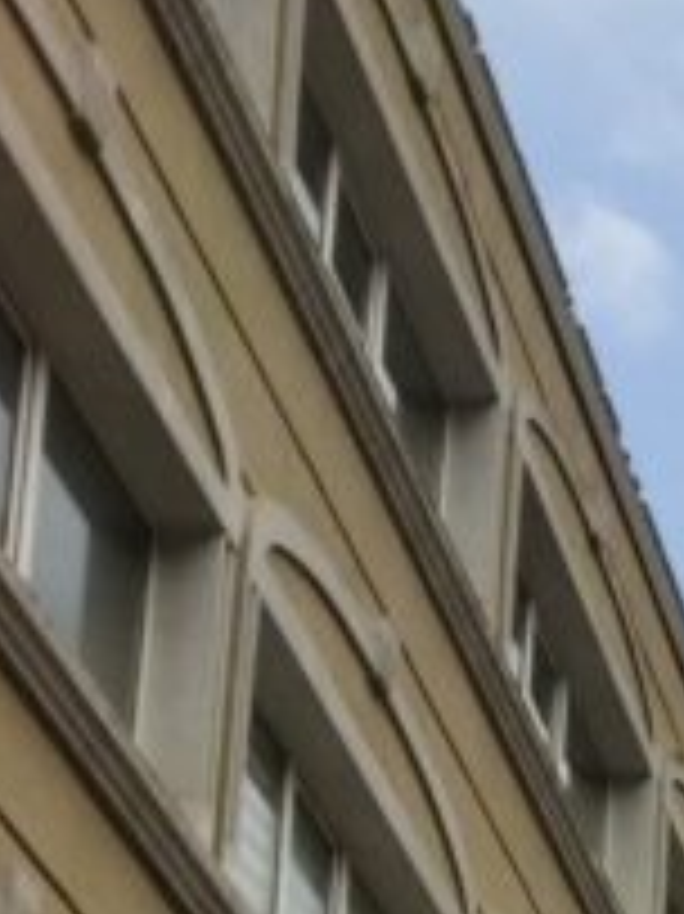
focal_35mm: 136
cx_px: 1638
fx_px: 3587
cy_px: 2040
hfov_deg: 9.7
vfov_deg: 12.2
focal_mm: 4.71
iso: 99
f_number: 1.79
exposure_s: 1/3209
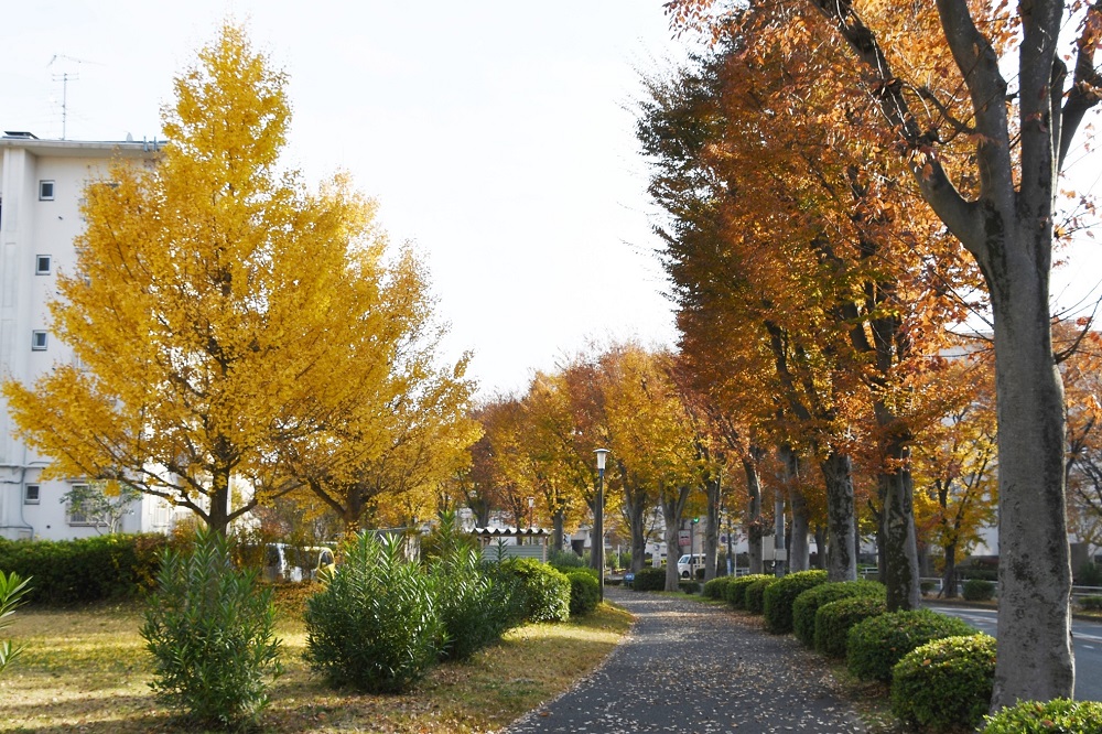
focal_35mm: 33
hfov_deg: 57.2
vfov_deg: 39.9
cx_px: 551
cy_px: 367
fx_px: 1010
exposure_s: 1/200
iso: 100
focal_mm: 22
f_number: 7.1
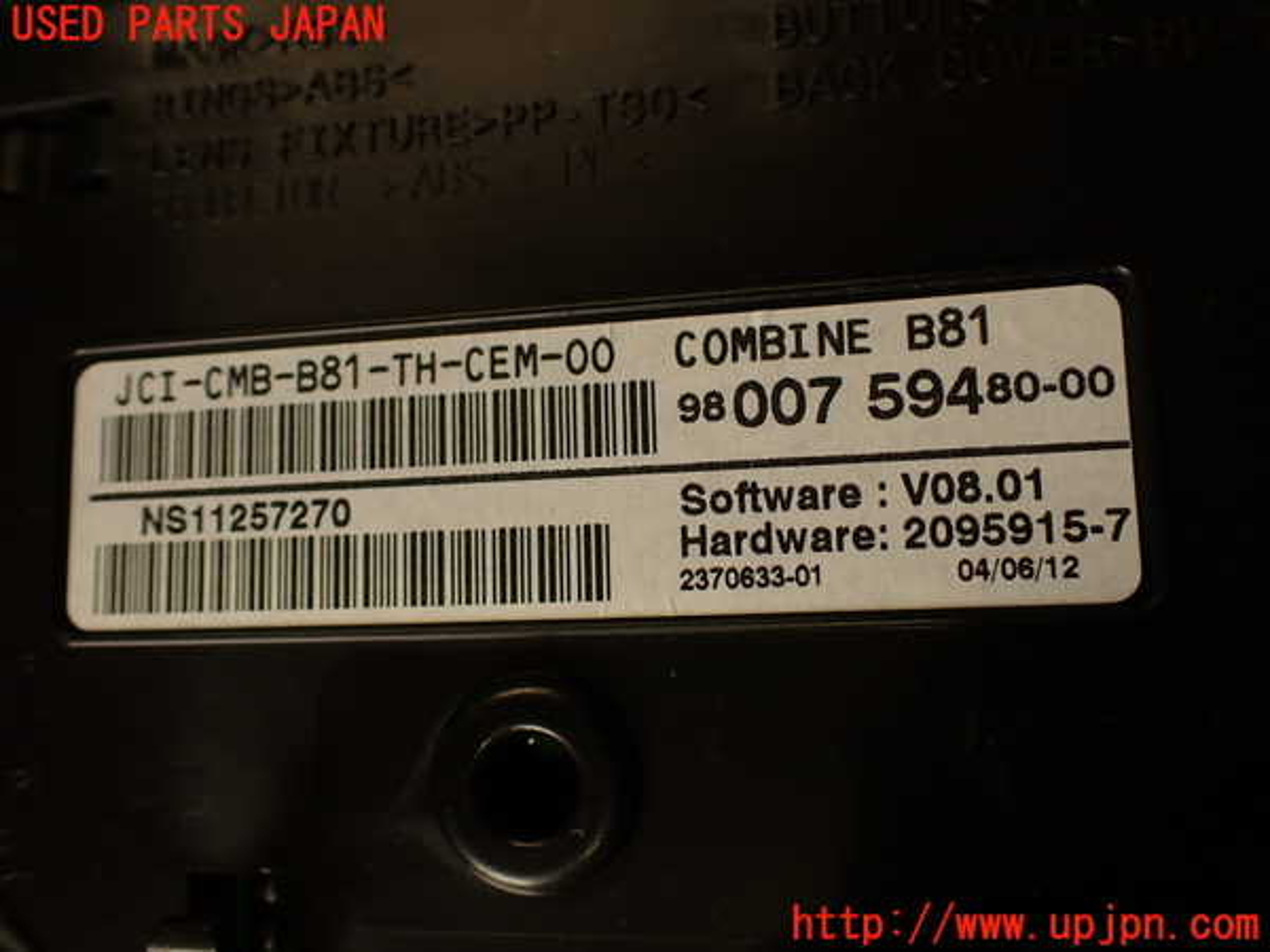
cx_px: 635
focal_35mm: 30
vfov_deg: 46.8
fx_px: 1101
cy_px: 476
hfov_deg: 60.0
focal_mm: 5.4
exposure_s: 1/100
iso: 100
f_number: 2.3
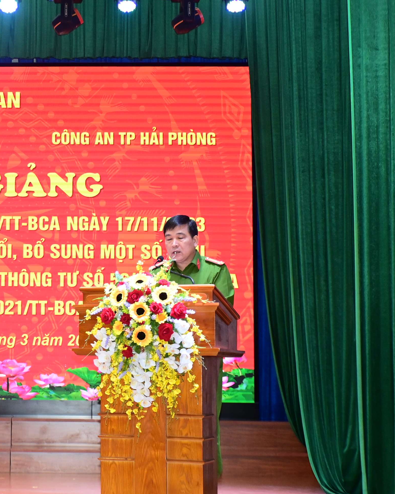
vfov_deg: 23.6
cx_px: 39
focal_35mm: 81
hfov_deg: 18.6
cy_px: 245
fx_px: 1184
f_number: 4.2
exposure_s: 1/200
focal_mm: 38
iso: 2000
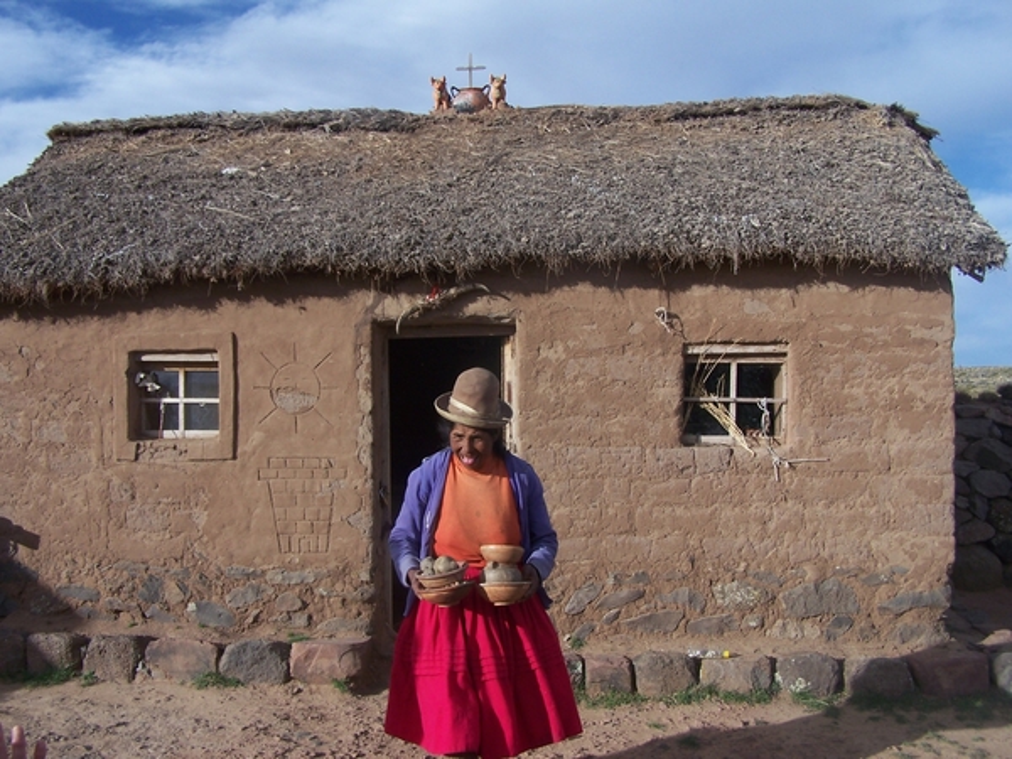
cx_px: 506
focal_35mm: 38
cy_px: 380
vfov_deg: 37.7
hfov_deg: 49.0
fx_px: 1111
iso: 80
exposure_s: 1/800
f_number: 4
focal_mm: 6.3
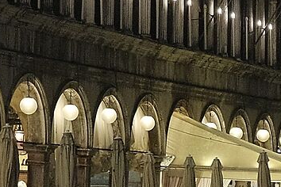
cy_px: 108
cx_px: 573
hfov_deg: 7.1
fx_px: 2170
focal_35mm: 278
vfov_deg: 4.9
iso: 640
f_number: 1.2
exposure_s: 1/140
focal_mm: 27
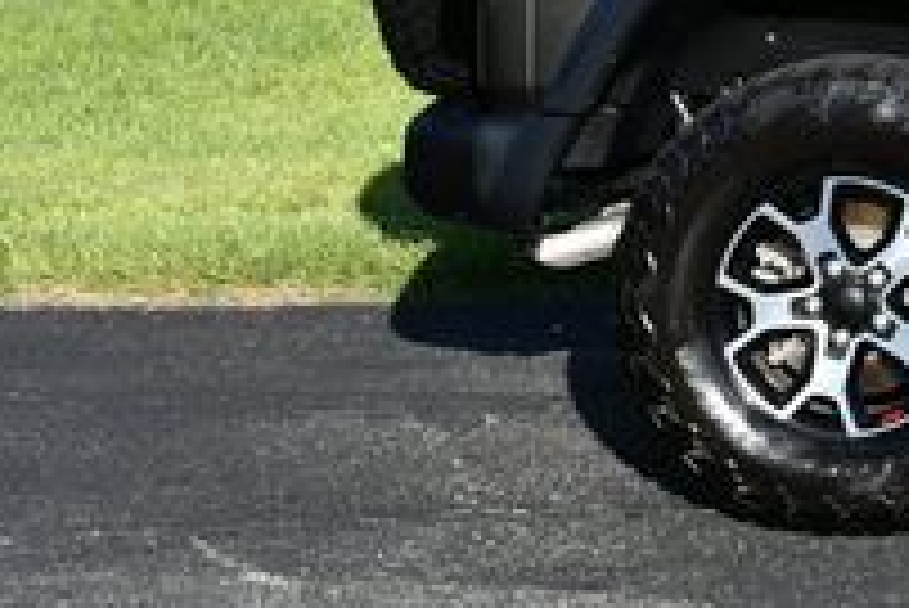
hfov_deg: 12.7
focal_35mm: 152
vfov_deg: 8.9
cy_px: -266
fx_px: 3841
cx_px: 1408
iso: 110
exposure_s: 1/250
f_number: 8
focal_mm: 24
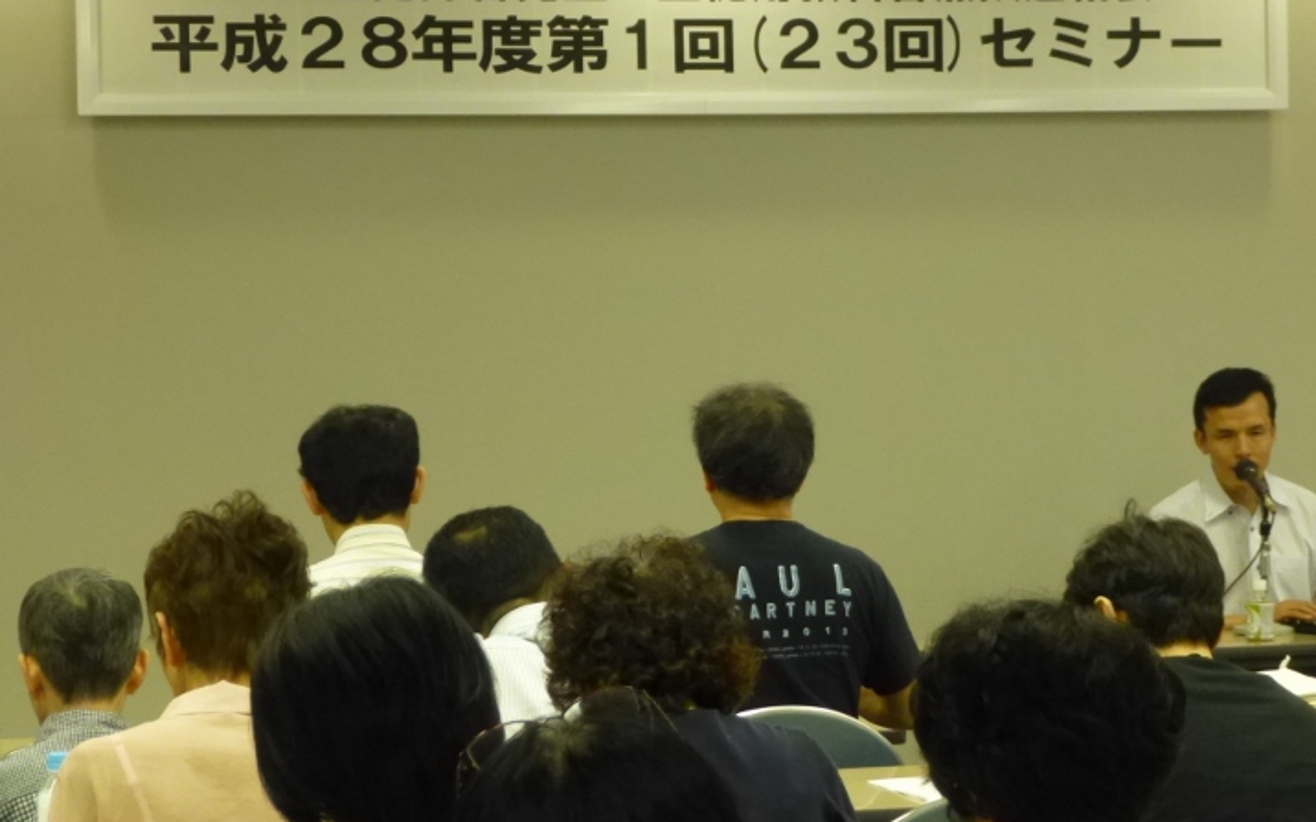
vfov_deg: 12.0
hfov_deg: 19.1
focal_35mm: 109
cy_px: 287
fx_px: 3908
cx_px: 728
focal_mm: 16.5
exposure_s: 1/60
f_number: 5.2
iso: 800
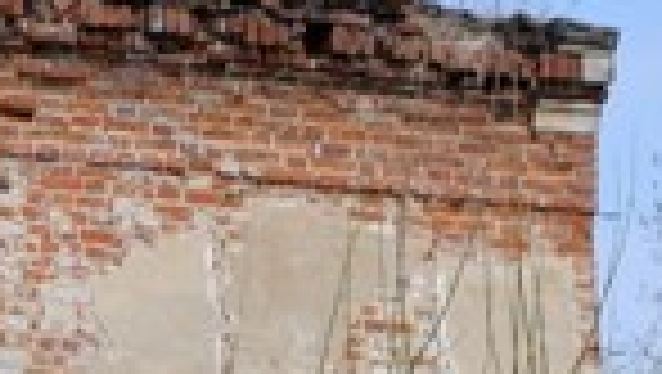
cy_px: 1012
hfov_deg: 9.3
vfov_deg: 5.1
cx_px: 104
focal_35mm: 231
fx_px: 4059
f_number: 6.3
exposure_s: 1/500
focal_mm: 24
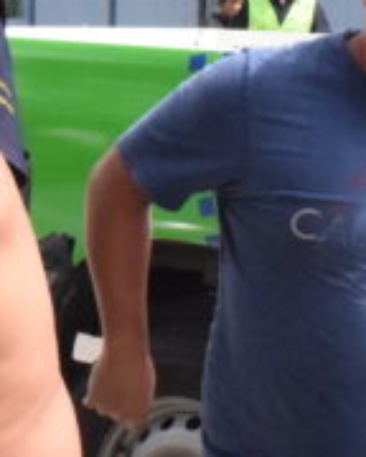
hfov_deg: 9.9
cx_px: -206
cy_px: 171
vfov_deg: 12.8
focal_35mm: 150
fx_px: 2031
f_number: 20
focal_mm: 24
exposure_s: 1/1600
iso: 6400
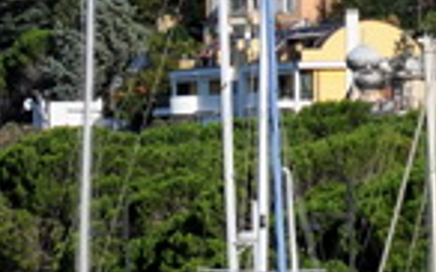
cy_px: 396
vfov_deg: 2.0
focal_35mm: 661
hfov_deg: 3.2
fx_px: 7849
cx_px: -233
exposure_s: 1/400
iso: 200
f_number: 10
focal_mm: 105
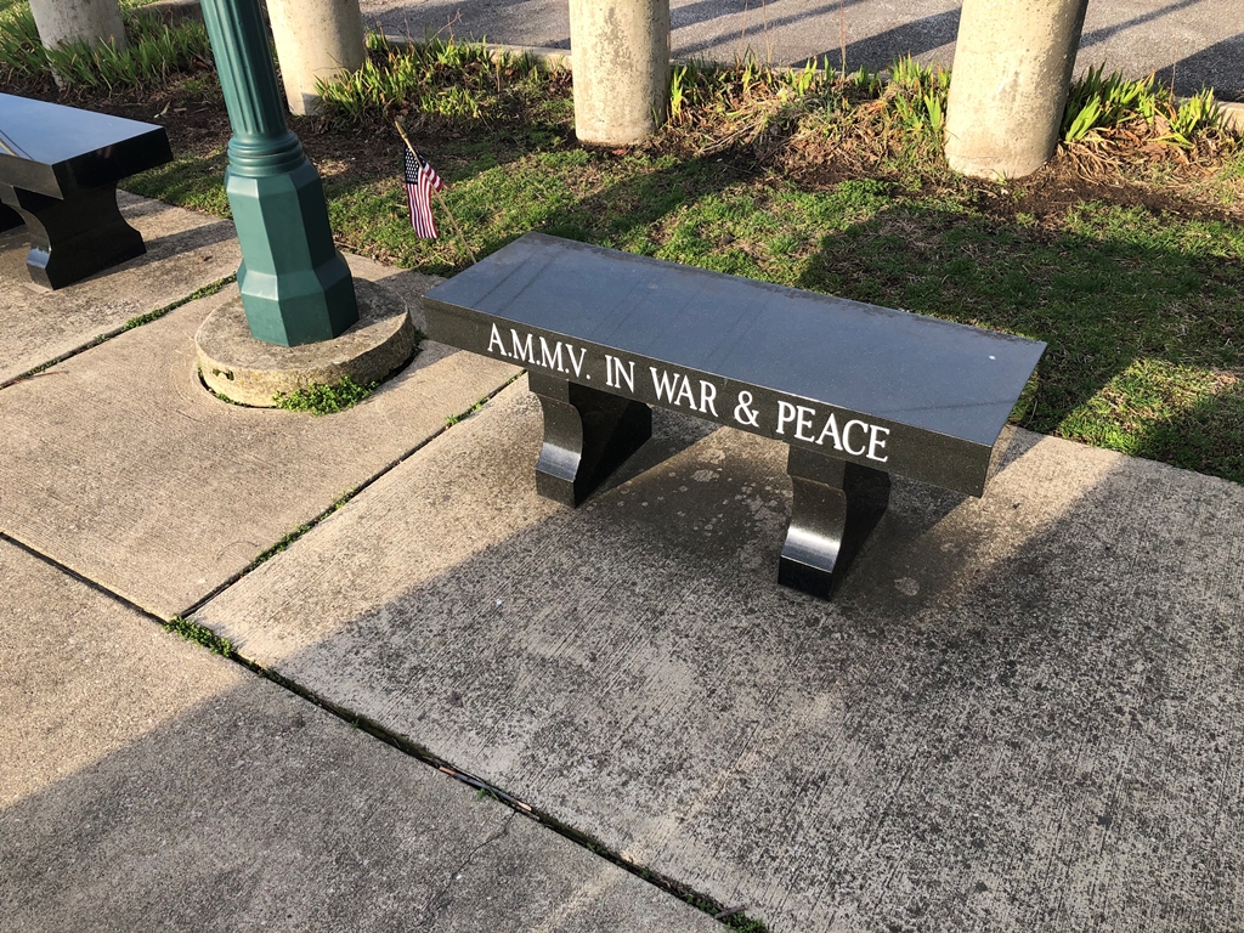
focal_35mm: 28
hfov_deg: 63.4
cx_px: 622
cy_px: 466
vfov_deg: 49.7
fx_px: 1006
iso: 20
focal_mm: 3.99
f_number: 1.8
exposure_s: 1/421
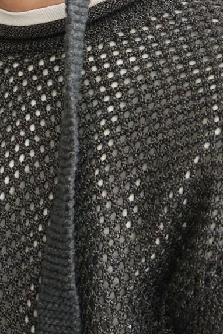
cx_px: 28
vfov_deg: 13.0
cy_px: 26
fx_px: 1459
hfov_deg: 8.7
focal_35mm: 157
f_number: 4.5
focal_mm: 50
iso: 640
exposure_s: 1/160
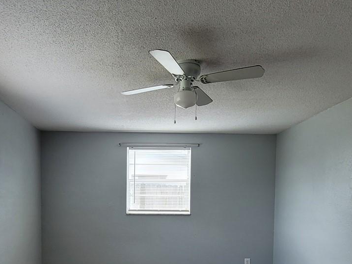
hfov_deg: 61.0
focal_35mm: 29
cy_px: 218
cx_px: 138
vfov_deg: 45.3
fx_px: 295
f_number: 2.2
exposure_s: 1/60
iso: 125
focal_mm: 2.2
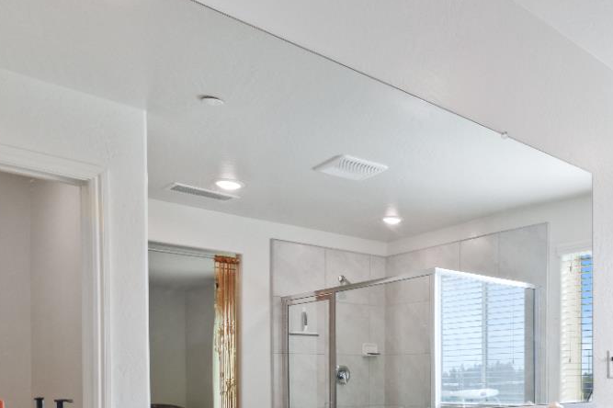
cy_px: 382
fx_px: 620
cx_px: 543
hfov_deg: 47.6
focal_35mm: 36
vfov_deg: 34.0
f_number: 7.1
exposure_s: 1/20
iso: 200
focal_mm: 10.8
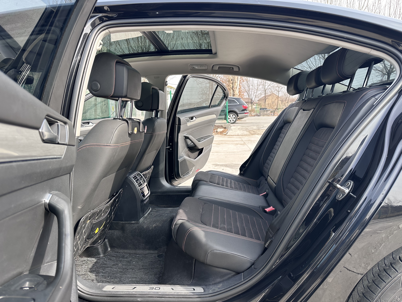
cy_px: 151
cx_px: 201
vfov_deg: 56.8
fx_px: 279
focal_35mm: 24
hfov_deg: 71.6
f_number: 1.78
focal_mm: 6.86
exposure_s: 1/718
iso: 80
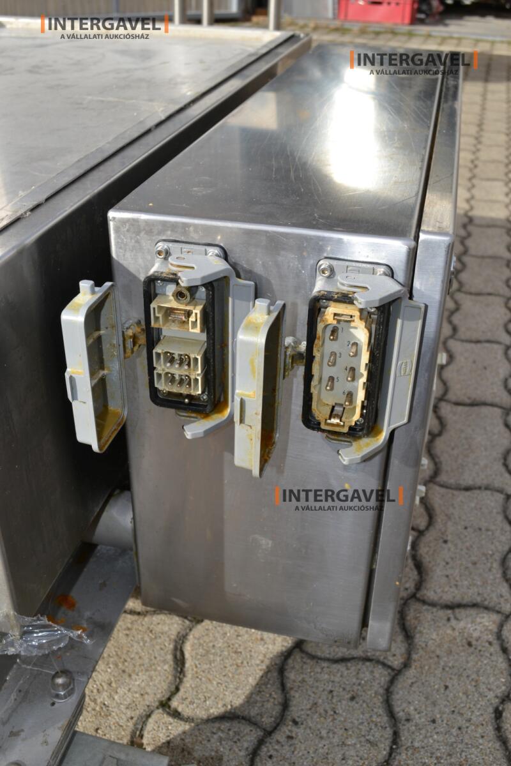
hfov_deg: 36.9
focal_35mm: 36
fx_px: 766
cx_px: 256
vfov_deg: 53.1
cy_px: 383
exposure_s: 1/200
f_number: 8
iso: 100
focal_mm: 24
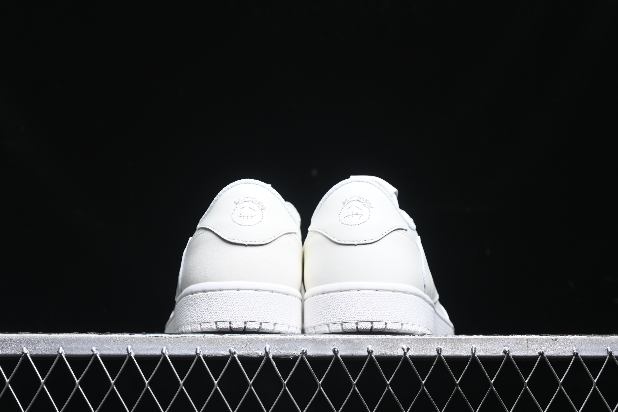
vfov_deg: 18.2
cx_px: 309
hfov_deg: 27.0
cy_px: 206
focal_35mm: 75
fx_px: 1287
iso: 160
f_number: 6.3
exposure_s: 1/60
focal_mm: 50
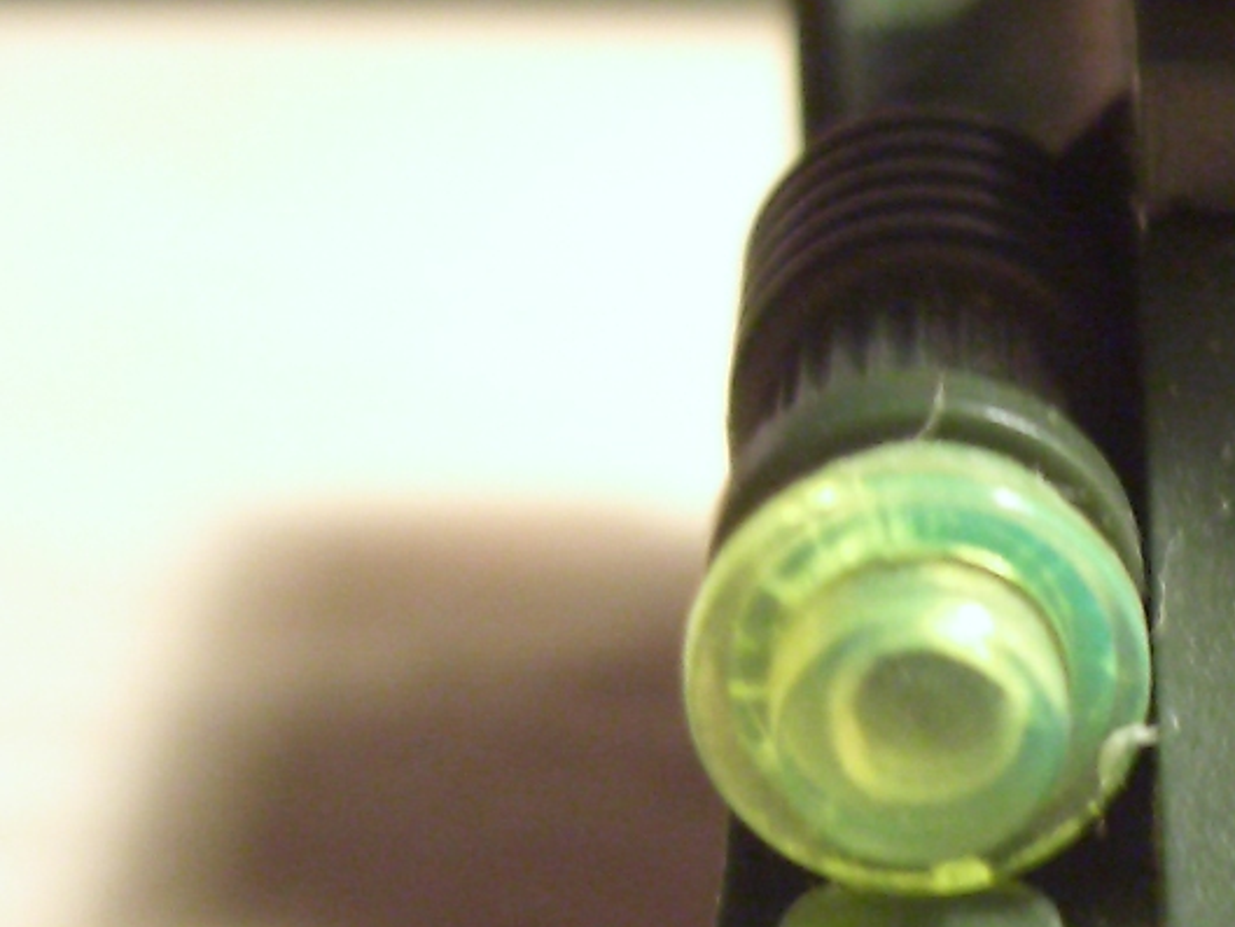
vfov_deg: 12.4
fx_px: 4211
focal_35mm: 118
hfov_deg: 15.8
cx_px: 1620
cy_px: 904
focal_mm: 8
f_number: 2.8
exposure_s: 1/25
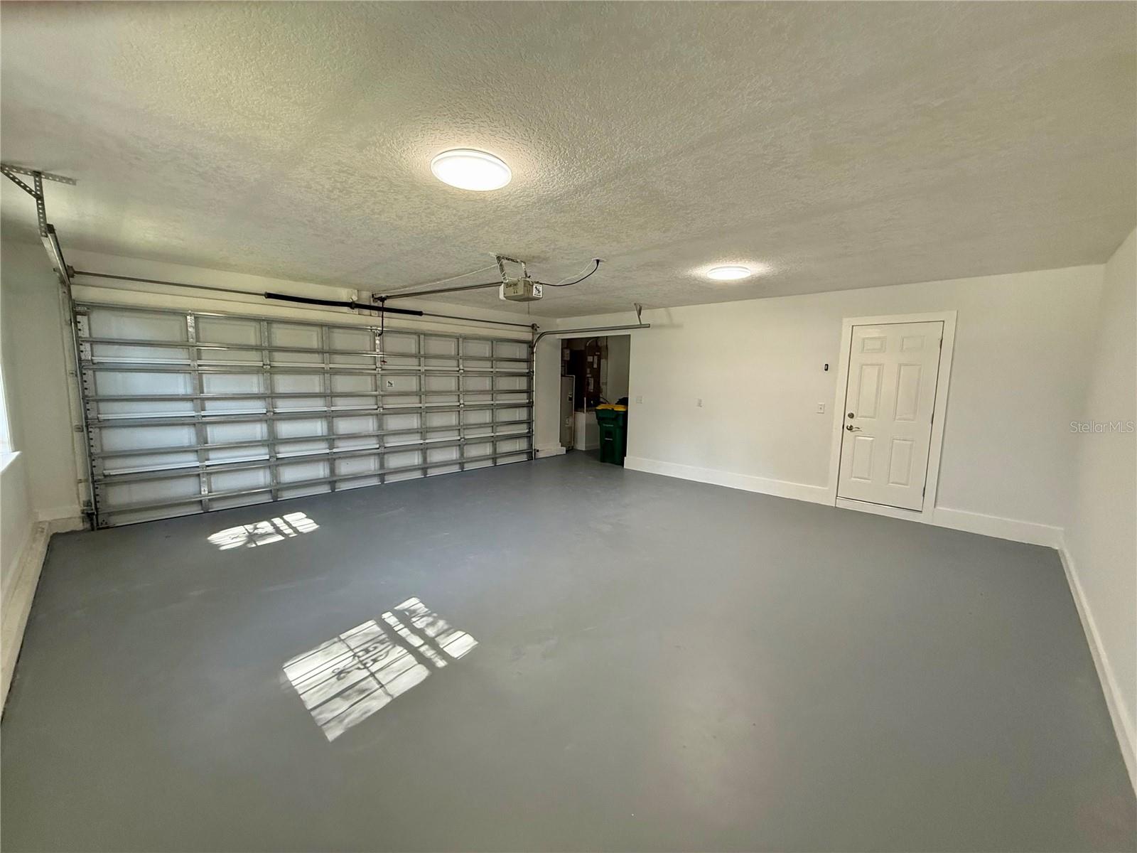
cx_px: 568
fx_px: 460
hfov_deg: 102.1
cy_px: 426
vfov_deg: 85.7
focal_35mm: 14
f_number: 2.2
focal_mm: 2.22
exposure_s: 1/120
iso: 400
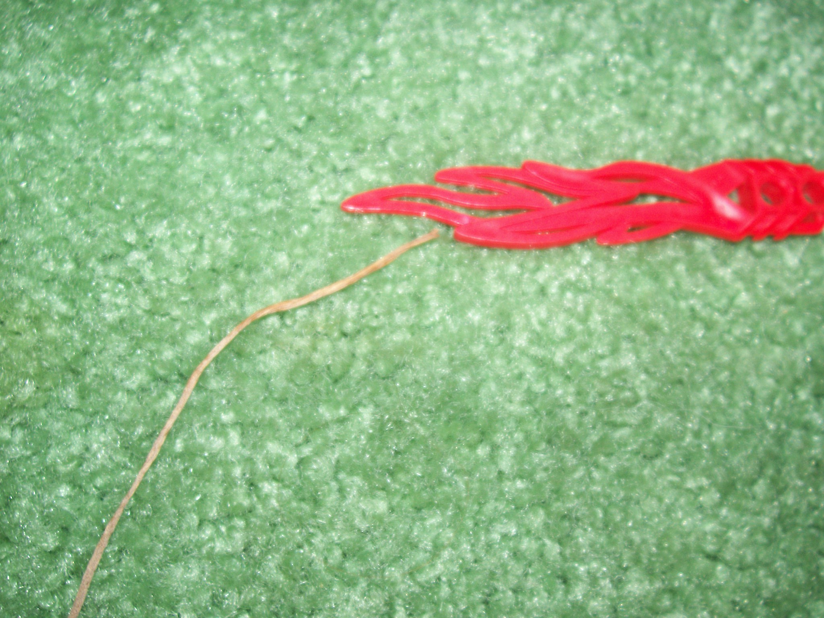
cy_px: 309
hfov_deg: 44.8
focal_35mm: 42
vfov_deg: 34.3
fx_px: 1000
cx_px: 412
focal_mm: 7
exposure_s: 1/68.5
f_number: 2.9
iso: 80
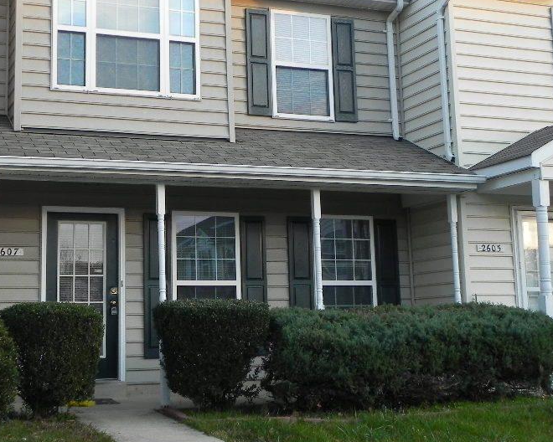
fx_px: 917
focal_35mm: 56
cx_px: 183
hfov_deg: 33.3
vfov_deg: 27.1
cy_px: 167
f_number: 3.2
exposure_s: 1/96.3
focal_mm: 6.6
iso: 160
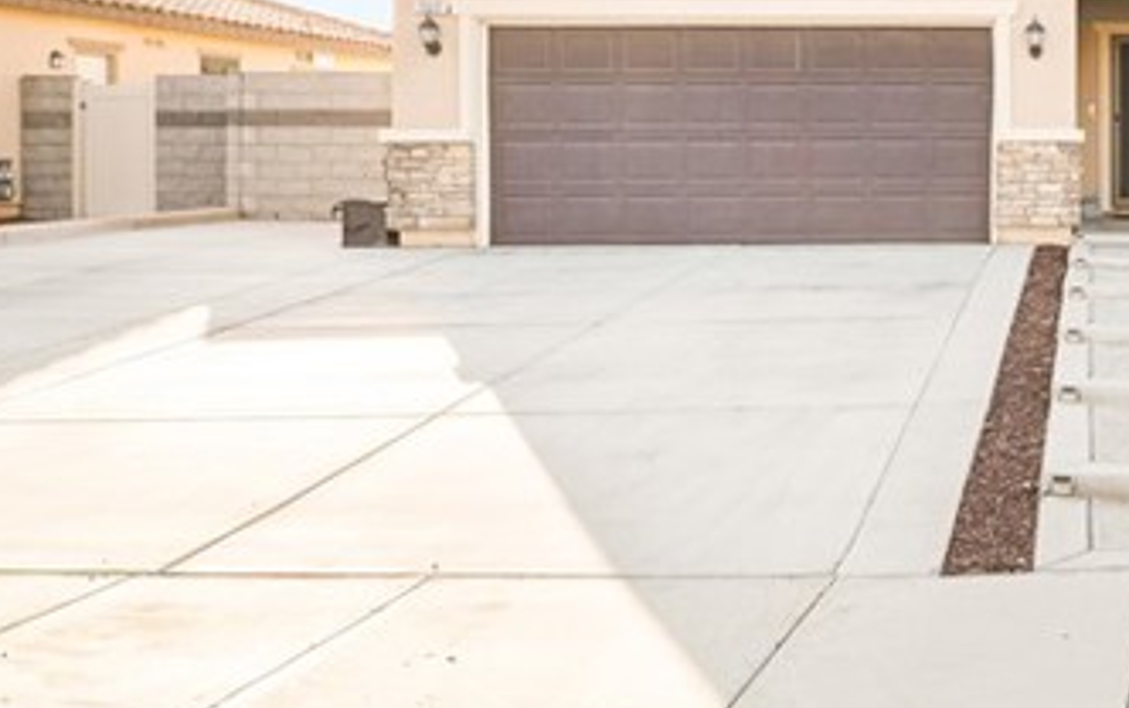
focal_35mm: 44
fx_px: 1355
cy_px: 168
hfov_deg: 39.0
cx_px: 1177
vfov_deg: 28.8
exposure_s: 1/80
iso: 1250
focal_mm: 14
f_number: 8
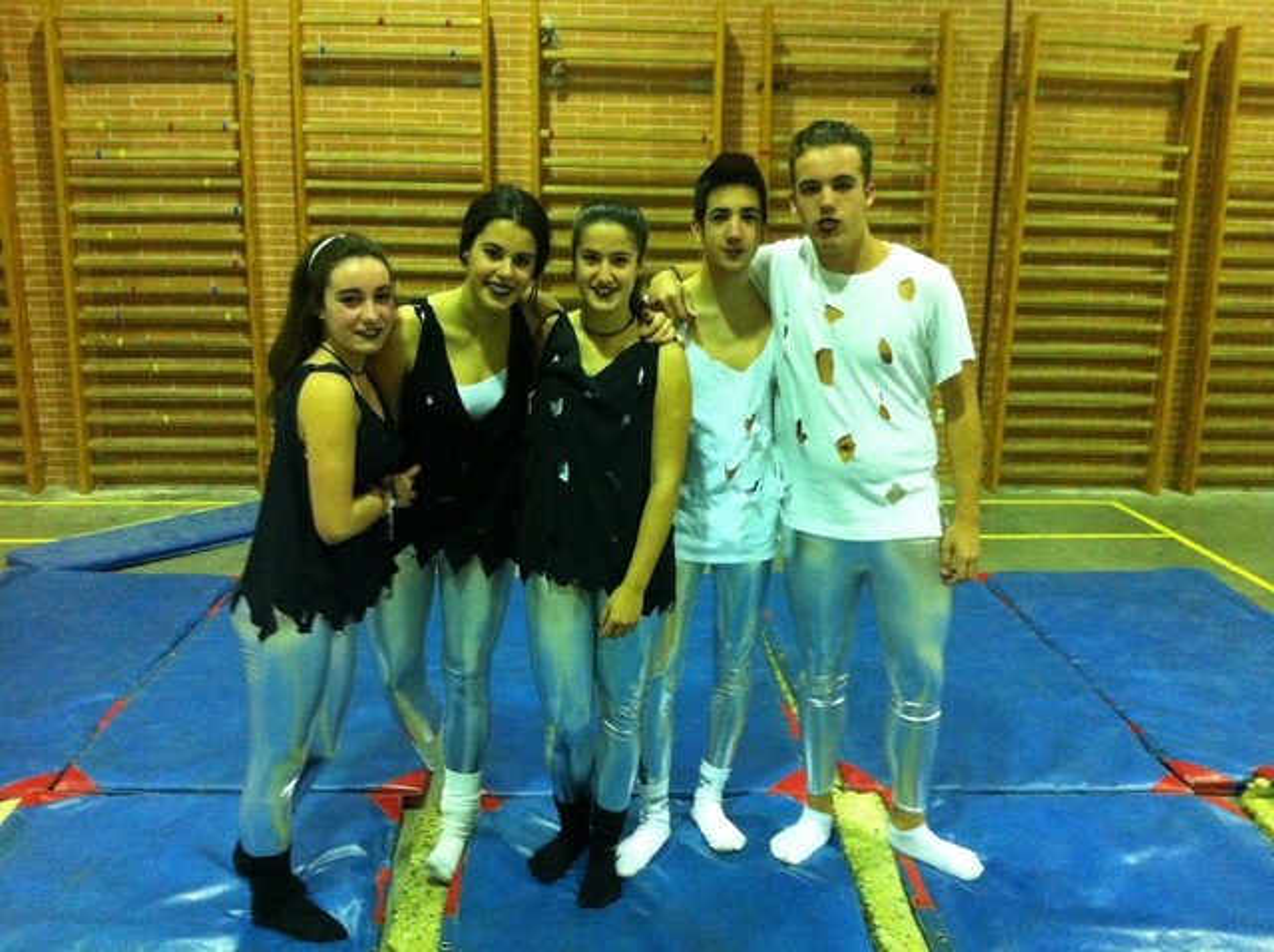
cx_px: 637
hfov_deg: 52.7
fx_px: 1286
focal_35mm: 35
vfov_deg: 40.6
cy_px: 476
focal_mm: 3.85
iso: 500
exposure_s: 1/15
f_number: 2.8
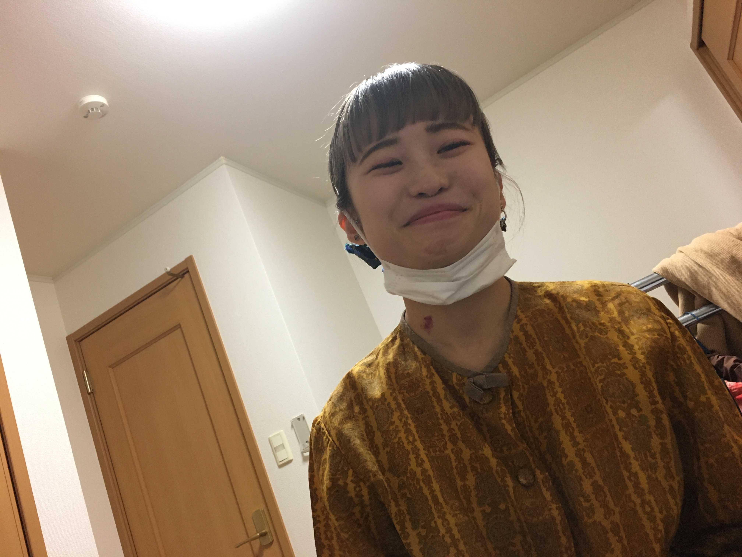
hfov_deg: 61.7
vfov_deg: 48.2
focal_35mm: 29
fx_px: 622
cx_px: 371
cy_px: 278
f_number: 2.2
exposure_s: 1/30
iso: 160
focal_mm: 4.15
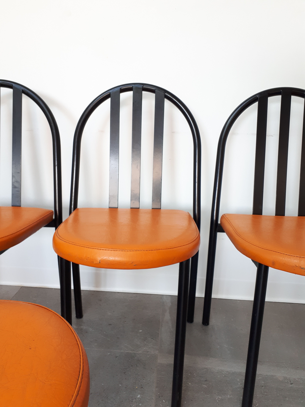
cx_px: 152
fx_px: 317
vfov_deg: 65.3
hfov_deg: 51.4
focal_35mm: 27
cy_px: 204
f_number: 1.9
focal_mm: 3.6
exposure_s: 1/33
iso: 100
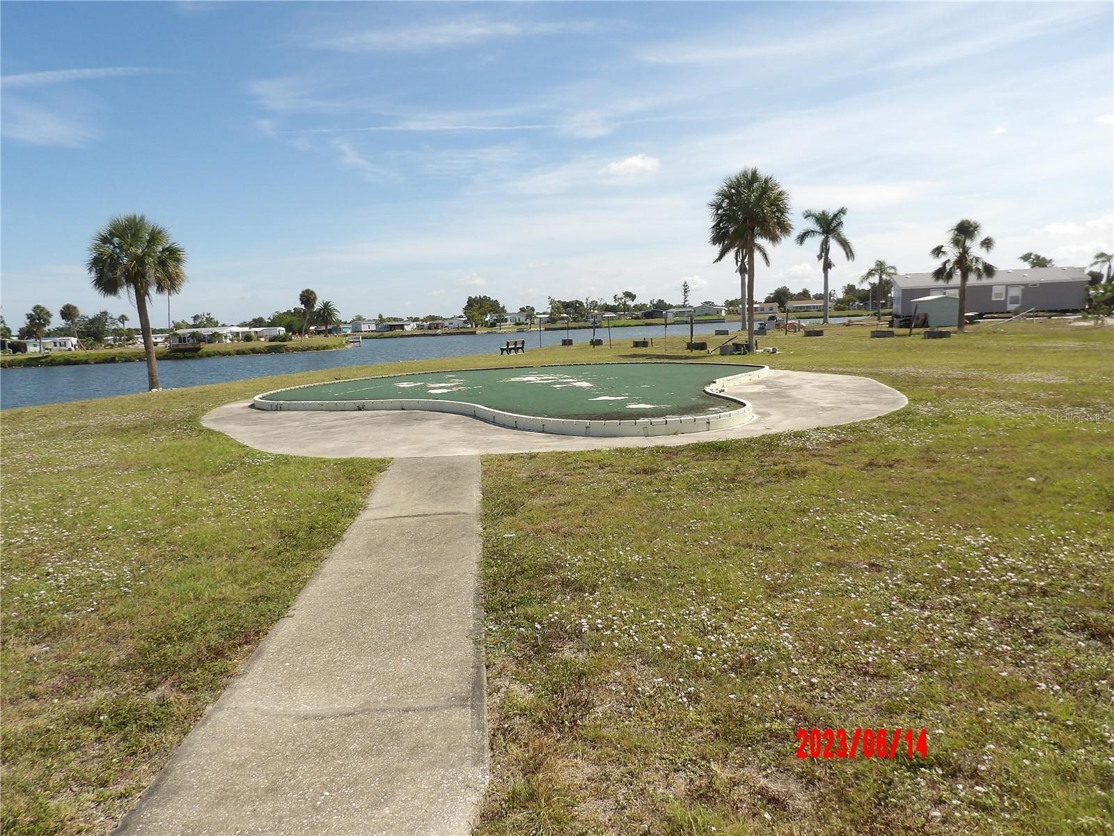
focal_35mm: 24
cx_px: 557
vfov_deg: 56.8
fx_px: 772
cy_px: 418
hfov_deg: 71.6
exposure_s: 1/534
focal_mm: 4.3
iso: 100
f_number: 4.6
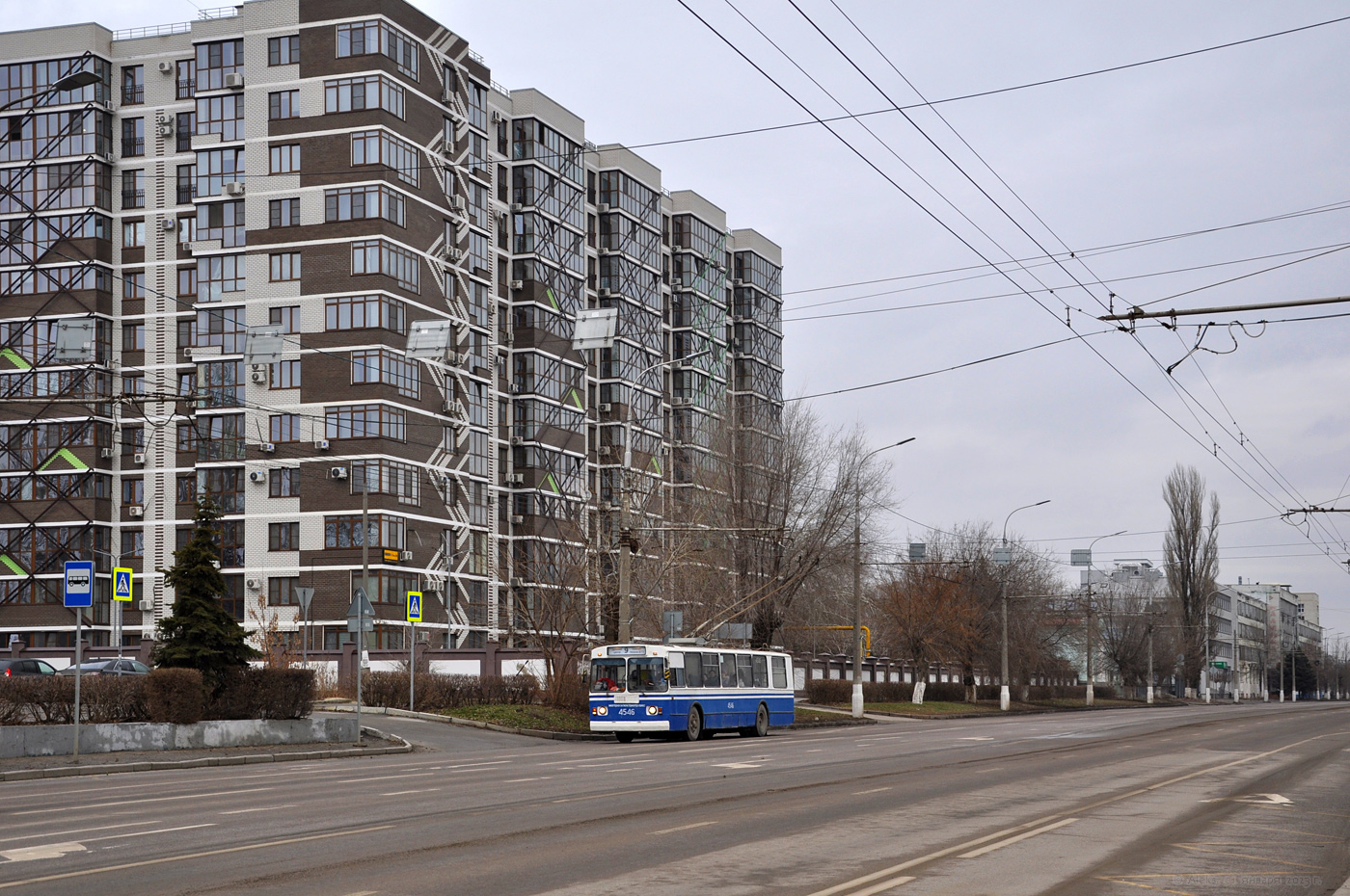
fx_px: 1966
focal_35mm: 52
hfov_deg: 37.9
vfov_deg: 25.7
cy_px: 448
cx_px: 675
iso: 200
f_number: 5.6
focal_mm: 35
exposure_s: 1/250
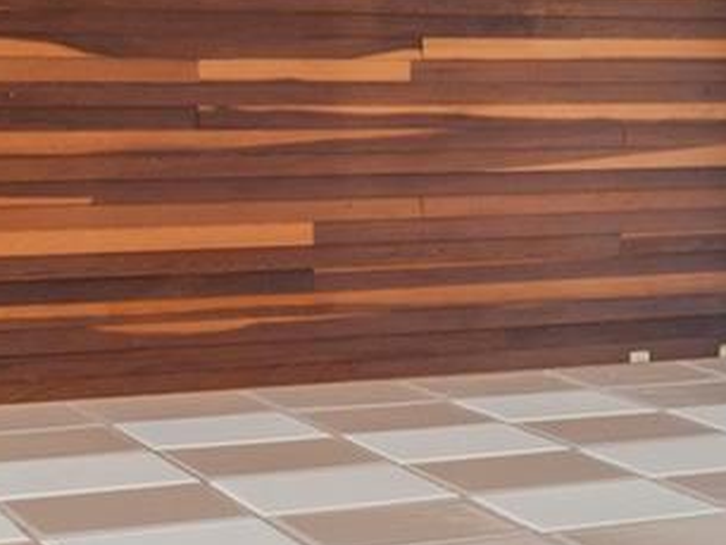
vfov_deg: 13.9
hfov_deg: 16.7
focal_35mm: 106
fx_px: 2224
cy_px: 74
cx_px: 1114
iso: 400
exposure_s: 1/15
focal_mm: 14
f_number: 8
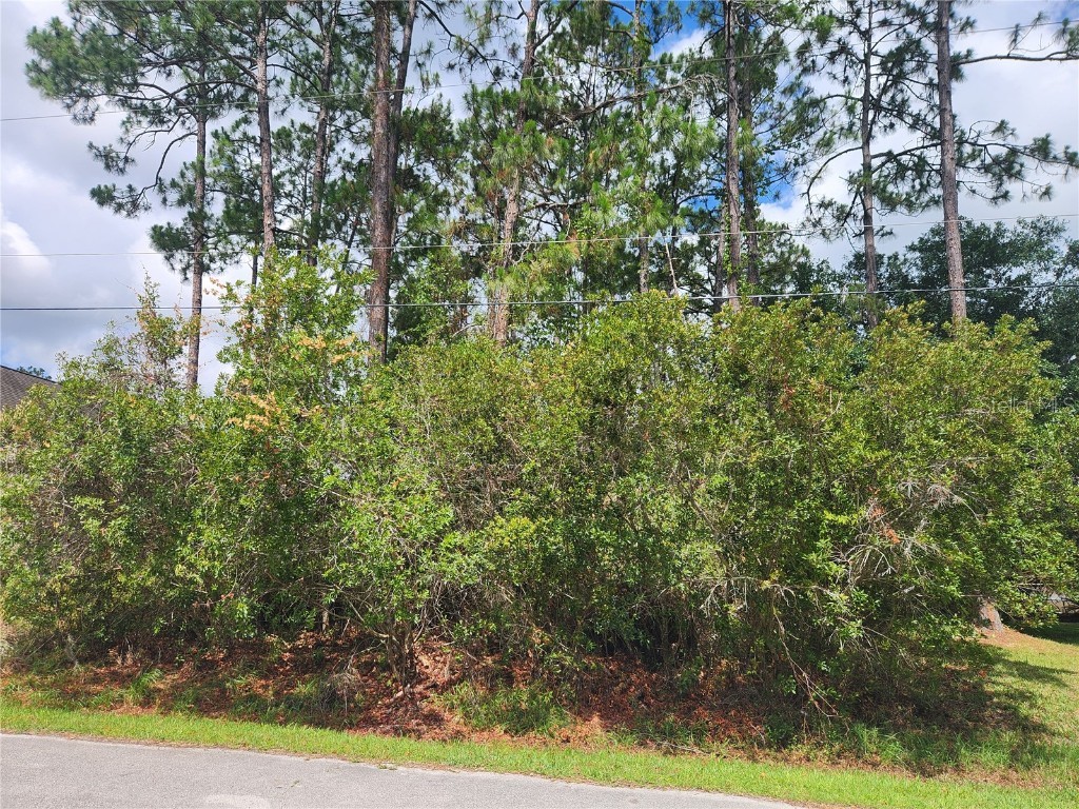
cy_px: 404
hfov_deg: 73.9
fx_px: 717
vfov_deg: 58.9
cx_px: 540
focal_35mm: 23
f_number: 1.8
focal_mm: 5.4
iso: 20
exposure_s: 1/1235
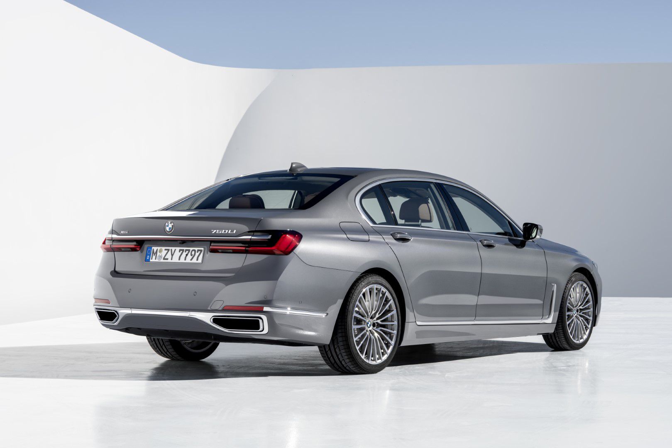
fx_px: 1307
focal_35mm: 70
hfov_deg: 28.8
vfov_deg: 19.5
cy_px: 224
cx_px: 336
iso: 160
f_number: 13
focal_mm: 70
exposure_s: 1/200
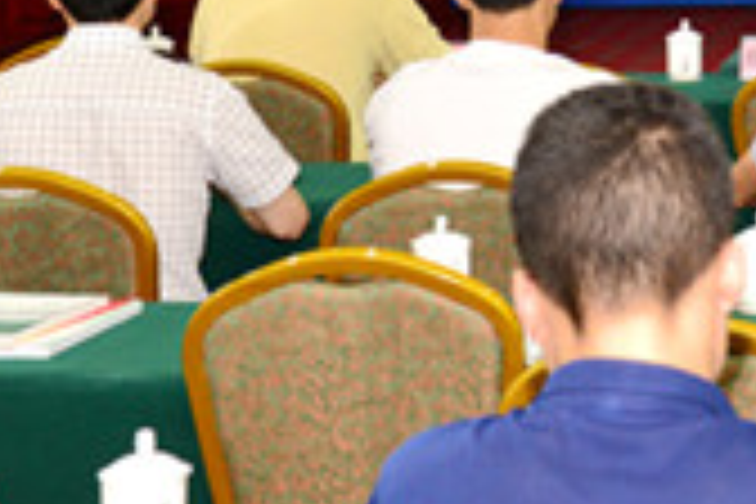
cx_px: 1004
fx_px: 2856
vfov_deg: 9.8
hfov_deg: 14.4
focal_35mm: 136
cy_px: -216
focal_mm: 38
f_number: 5.6
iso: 1000
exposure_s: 1/40
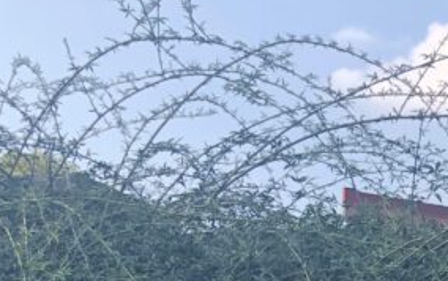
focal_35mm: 107
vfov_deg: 10.8
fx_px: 1307
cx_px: 539
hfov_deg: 18.4
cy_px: 635
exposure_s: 1/433
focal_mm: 3.99
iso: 20
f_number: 1.8
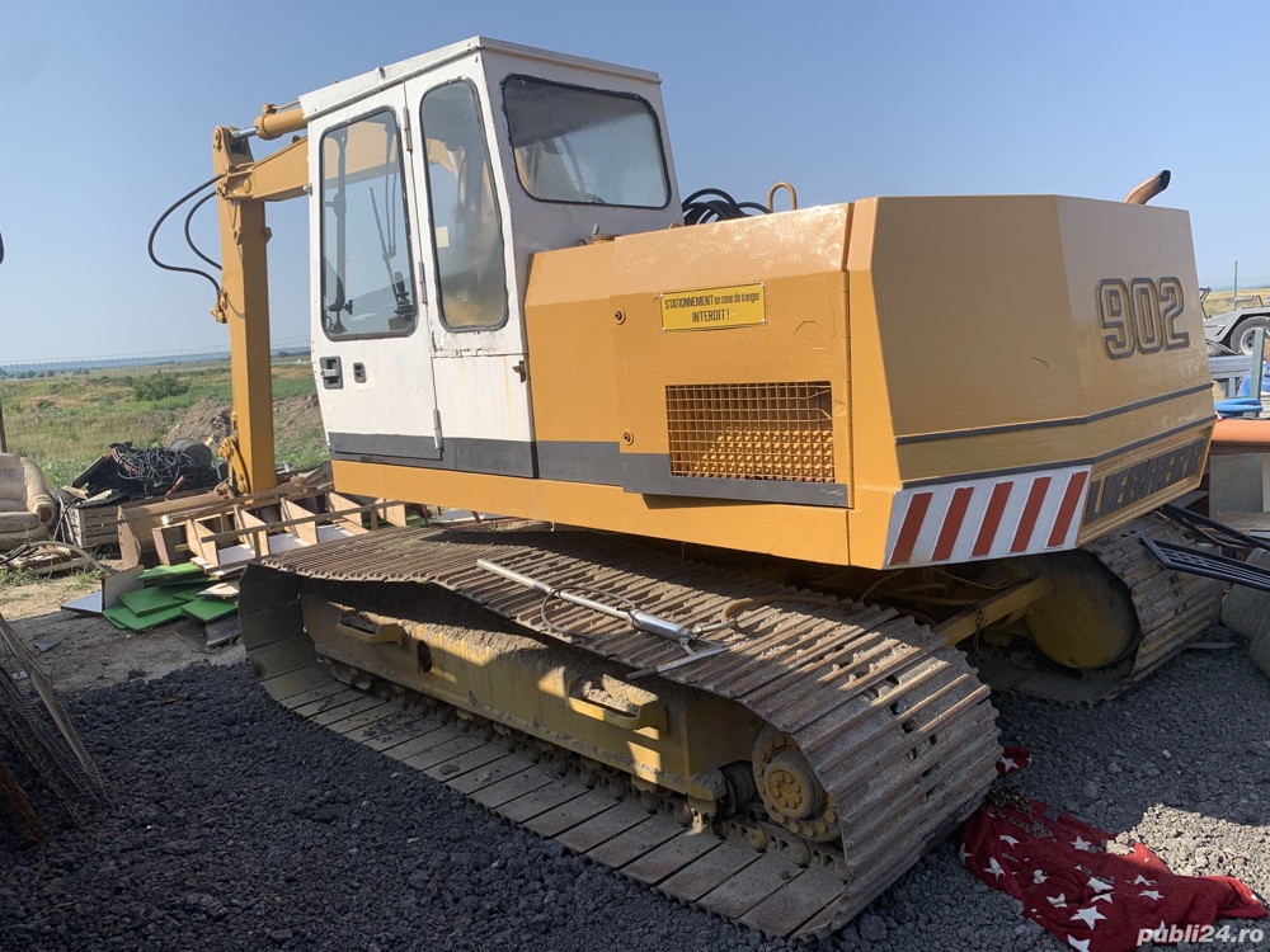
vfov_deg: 53.1
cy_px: 476
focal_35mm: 26
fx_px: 954
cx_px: 635
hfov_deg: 67.3
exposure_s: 1/1718
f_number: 1.8
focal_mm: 4.25
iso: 25
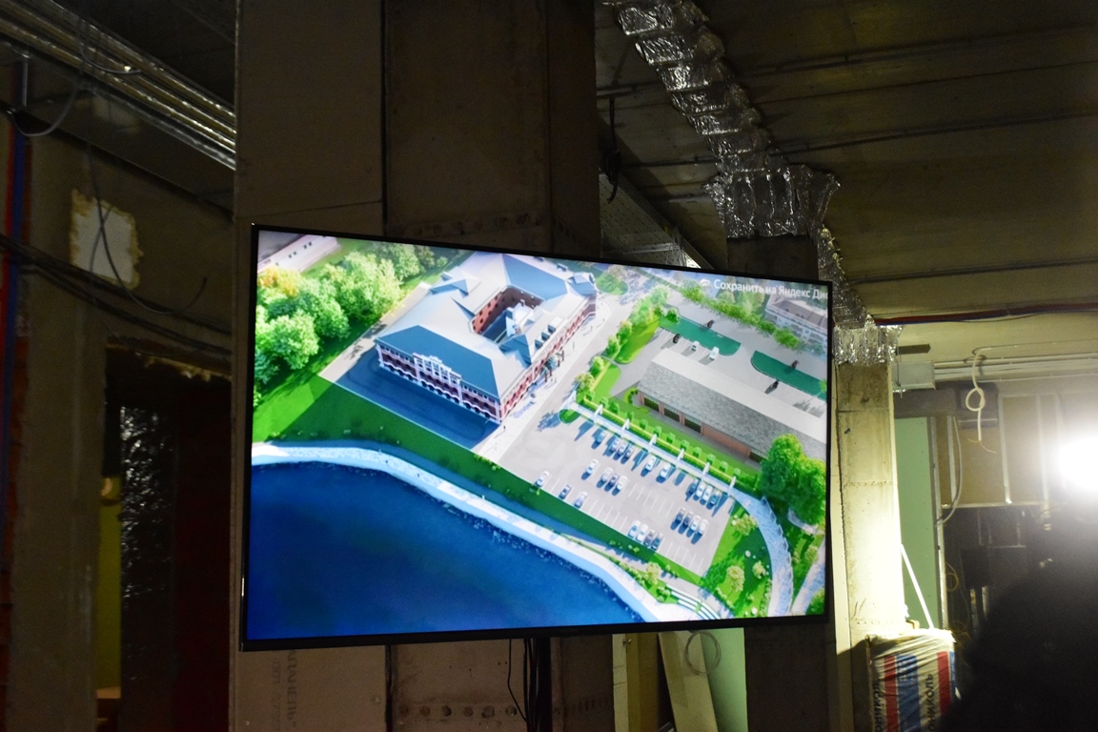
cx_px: 549
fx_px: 1372
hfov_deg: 43.6
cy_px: 366
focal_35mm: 45
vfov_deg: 29.9
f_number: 5.6
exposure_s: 1/125
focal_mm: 30
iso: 5000
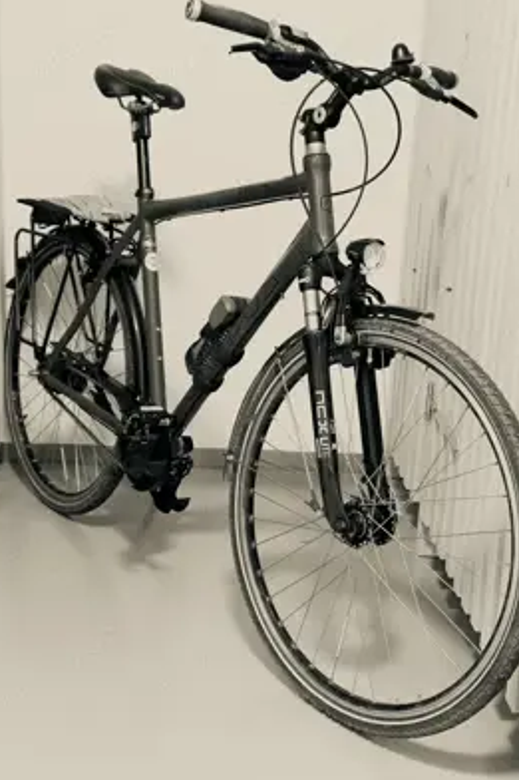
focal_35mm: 51
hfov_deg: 26.5
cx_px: 268
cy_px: 394
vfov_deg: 38.9
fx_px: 1104
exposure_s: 1/33
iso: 500
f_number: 1.78
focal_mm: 6.76
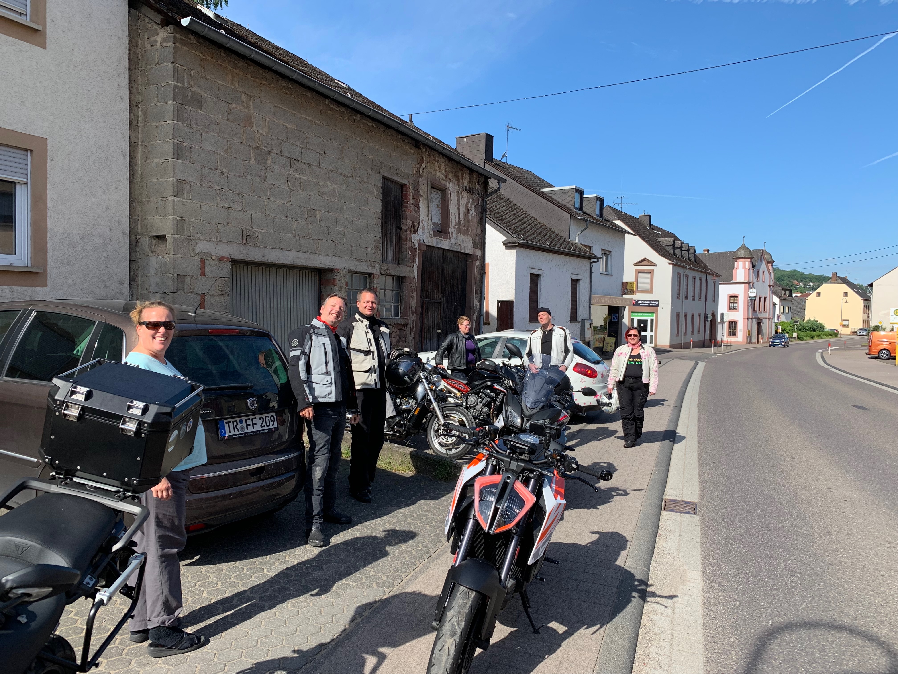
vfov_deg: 53.1
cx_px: 449
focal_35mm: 26
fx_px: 674
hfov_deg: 67.3
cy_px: 337
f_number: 1.8
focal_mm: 4.25
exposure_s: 1/1314
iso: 25
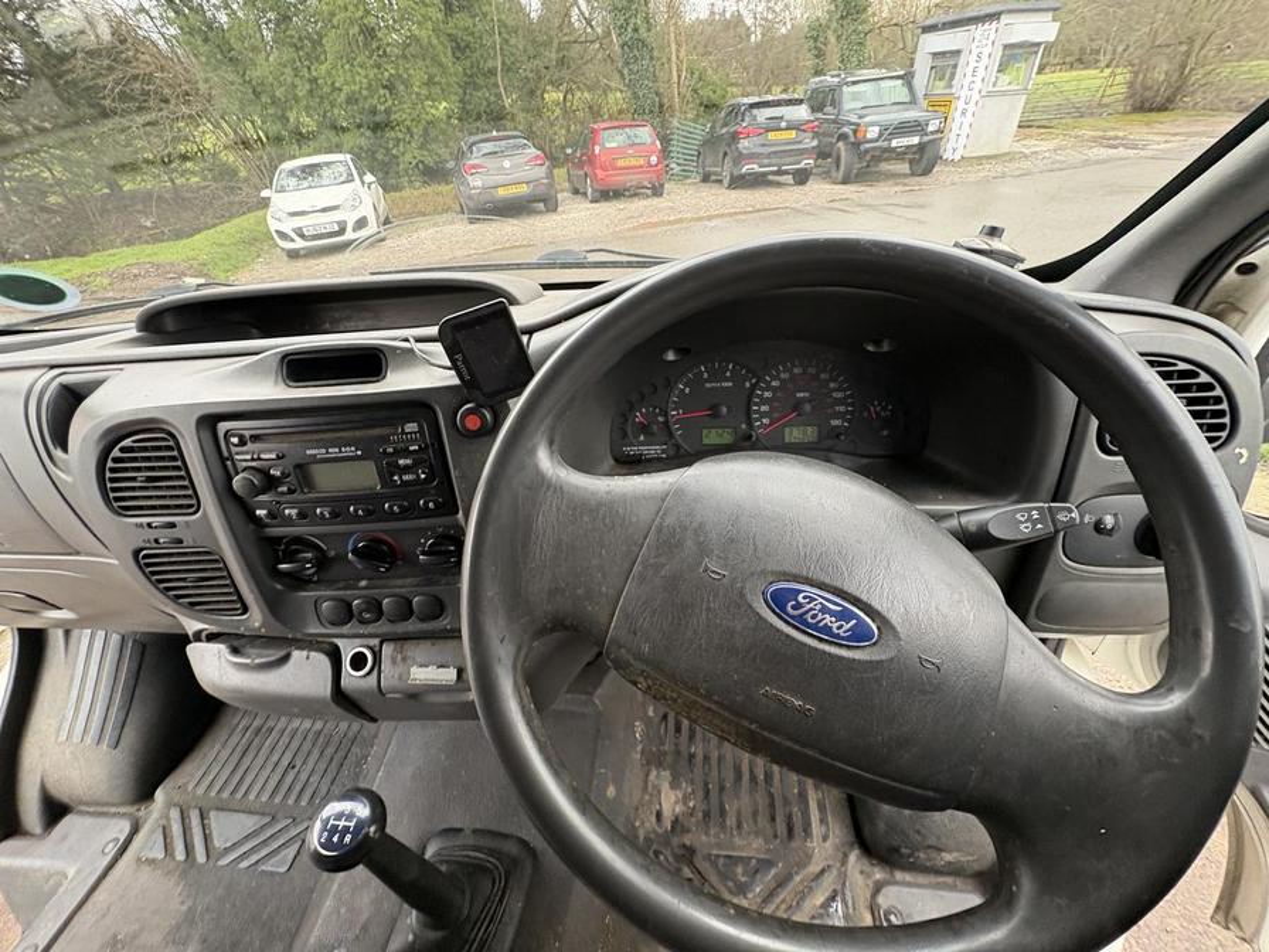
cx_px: 634
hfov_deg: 102.1
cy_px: 476
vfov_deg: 85.7
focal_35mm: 14
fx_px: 513
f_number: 2.2
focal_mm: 2.22
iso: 250
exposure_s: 1/60
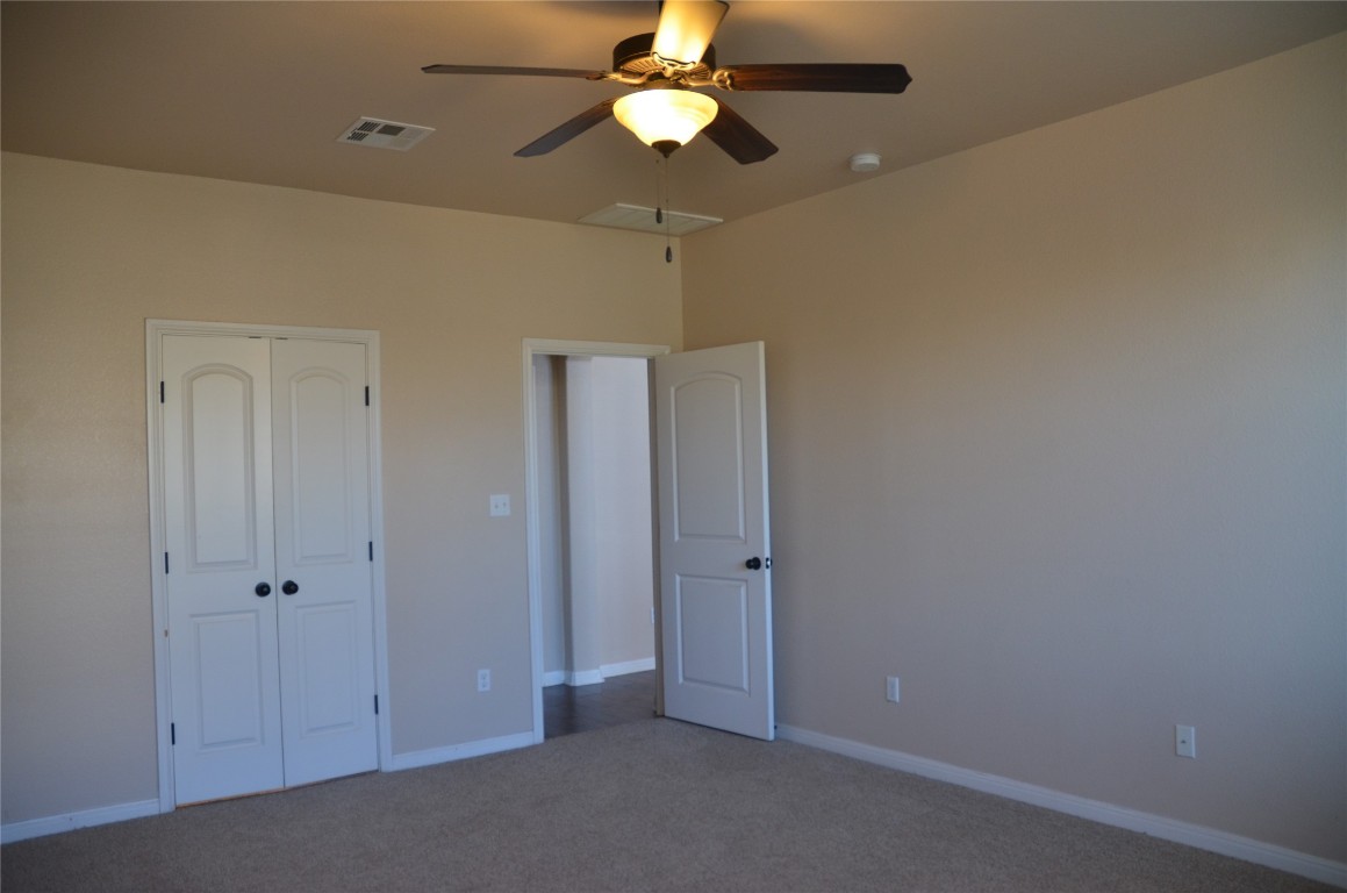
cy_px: 446
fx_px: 1008
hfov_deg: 67.5
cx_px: 674
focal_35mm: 27
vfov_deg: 47.7
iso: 400
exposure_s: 1/60
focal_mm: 18
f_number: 4
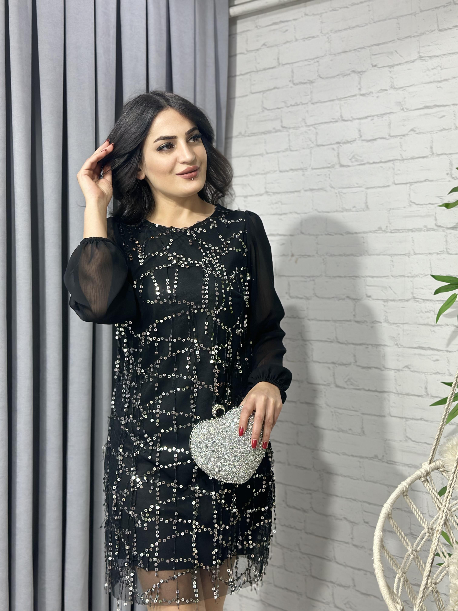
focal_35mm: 48
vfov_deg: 39.7
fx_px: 847
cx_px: 229
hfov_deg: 30.3
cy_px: 306
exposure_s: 1/100
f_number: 1.78
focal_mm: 6.86
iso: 125
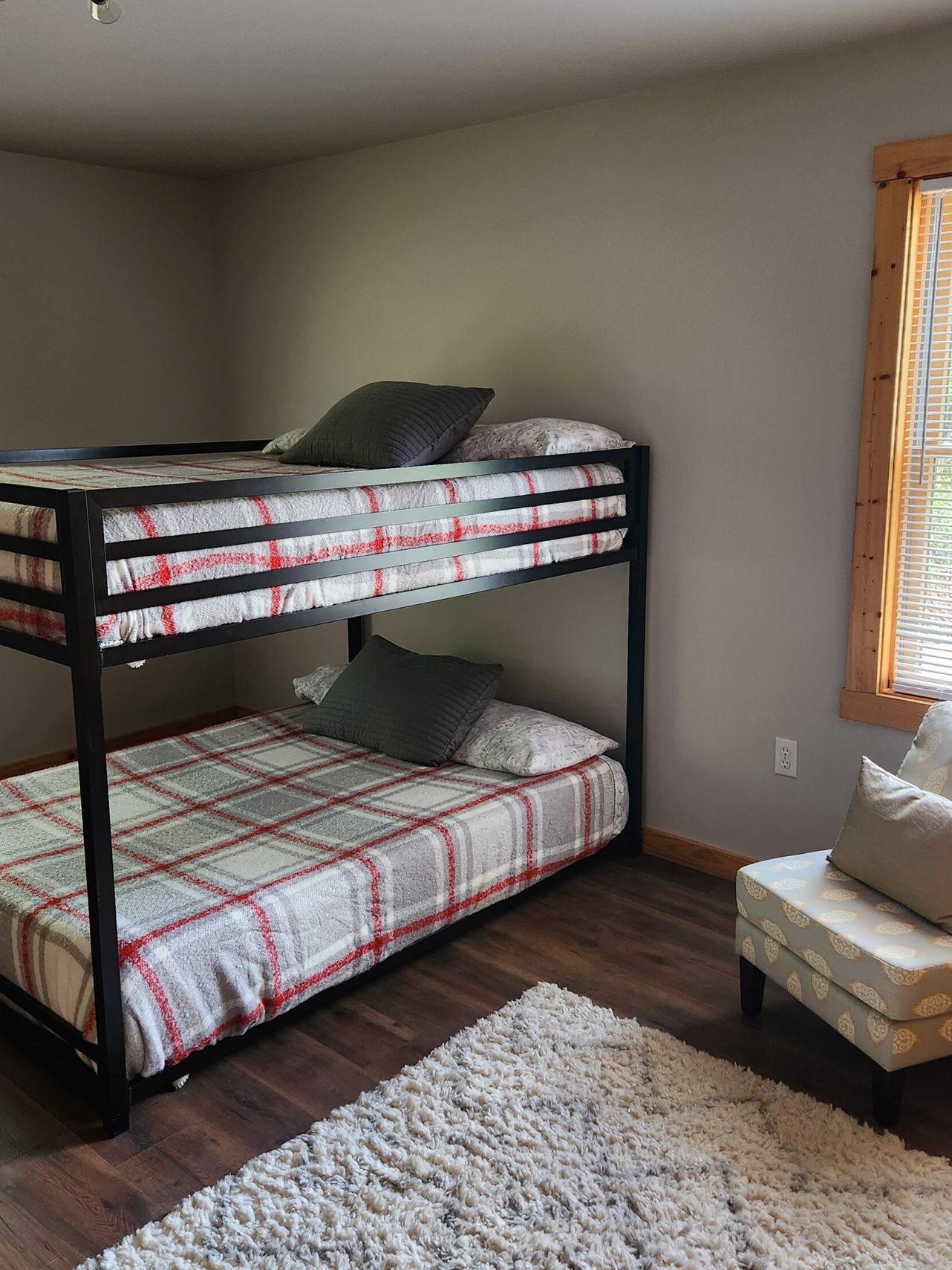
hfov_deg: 45.4
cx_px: 470
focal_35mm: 31
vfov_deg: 58.3
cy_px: 618
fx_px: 1137
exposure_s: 1/120
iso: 250
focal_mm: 5.4
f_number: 1.8
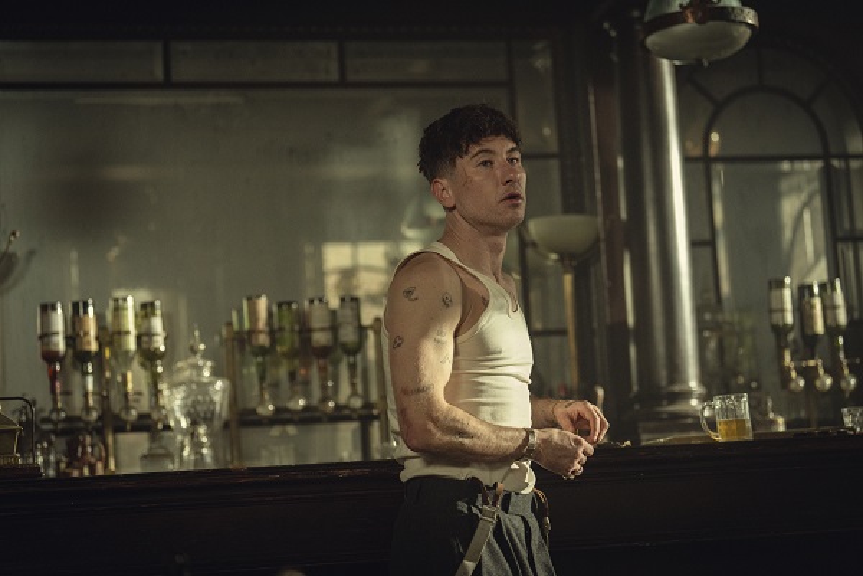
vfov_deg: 19.5
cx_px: 432
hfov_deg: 28.8
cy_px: 288
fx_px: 1678
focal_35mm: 70
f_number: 2.8
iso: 2500
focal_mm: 70
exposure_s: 1/320
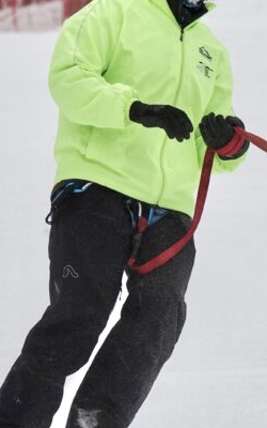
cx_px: 379
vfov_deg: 3.5
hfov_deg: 2.2
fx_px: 6951
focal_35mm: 597
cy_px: 283
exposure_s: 1/1000
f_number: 4
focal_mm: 83.9
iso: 160
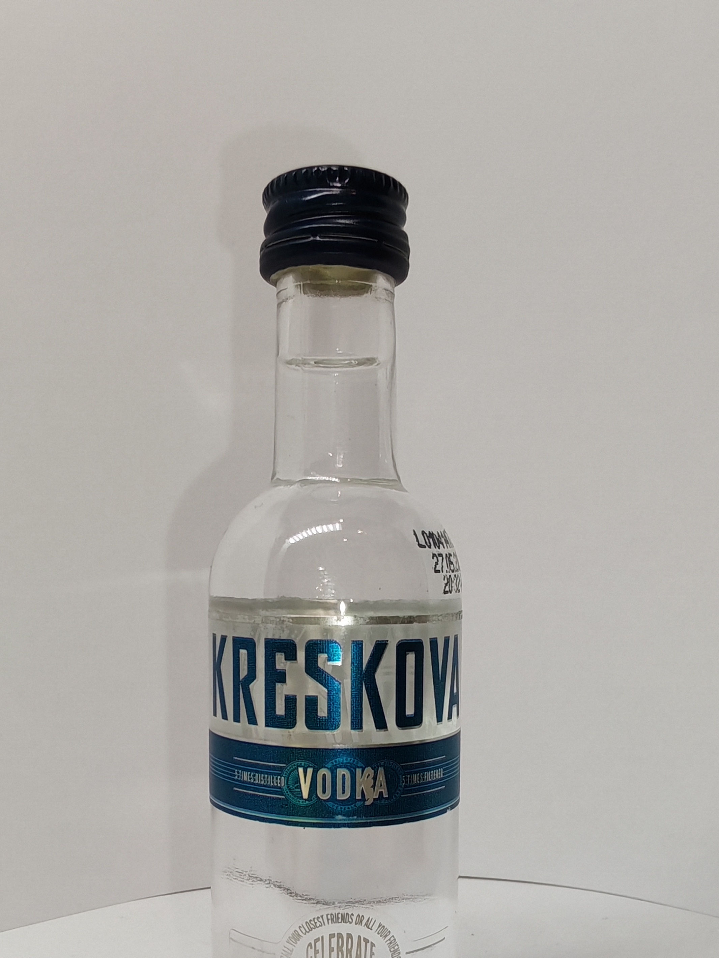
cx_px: 336
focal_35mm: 38
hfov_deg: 37.7
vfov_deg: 48.1
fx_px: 1052
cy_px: 642
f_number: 2.2
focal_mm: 1.96
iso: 64
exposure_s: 1/100
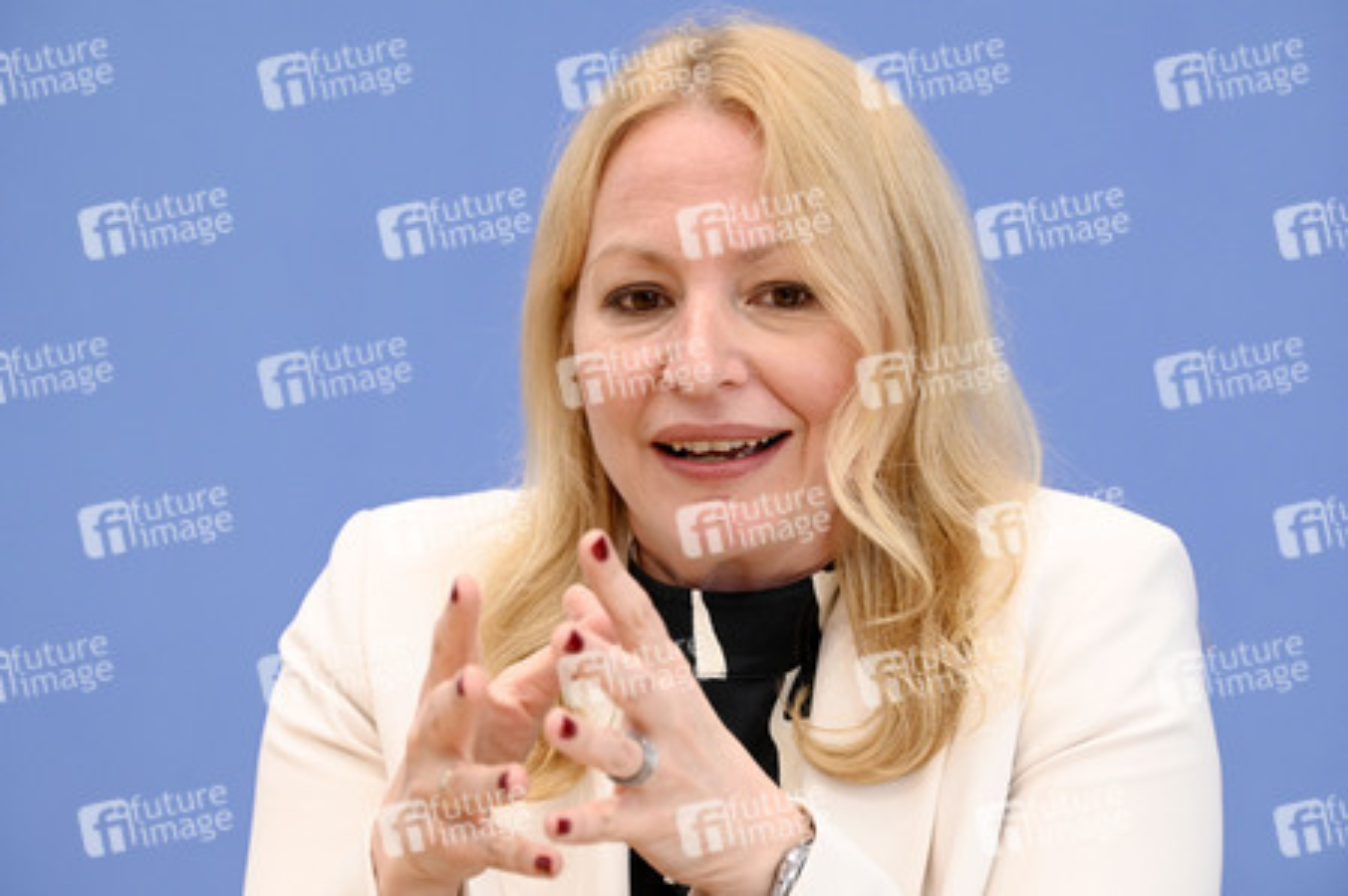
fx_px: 5612
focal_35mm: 150
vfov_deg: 9.1
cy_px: 448
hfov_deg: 13.7
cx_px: 674
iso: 3200
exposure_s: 1/640
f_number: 5
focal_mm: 150
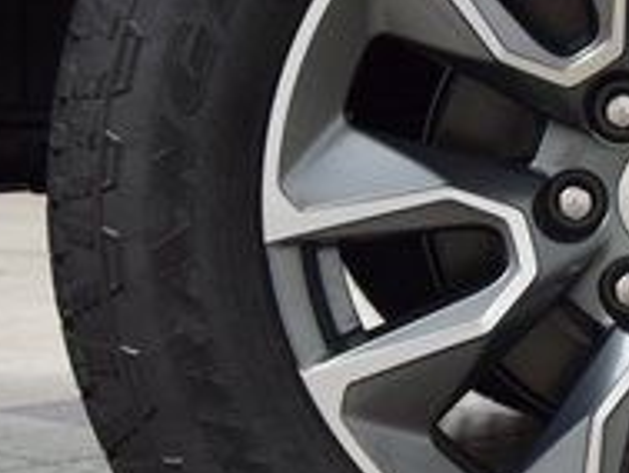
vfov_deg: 8.4
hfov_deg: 11.1
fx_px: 3200
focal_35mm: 176
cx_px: 692
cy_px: 192
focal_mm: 36
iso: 1600
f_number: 5
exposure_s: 1/60
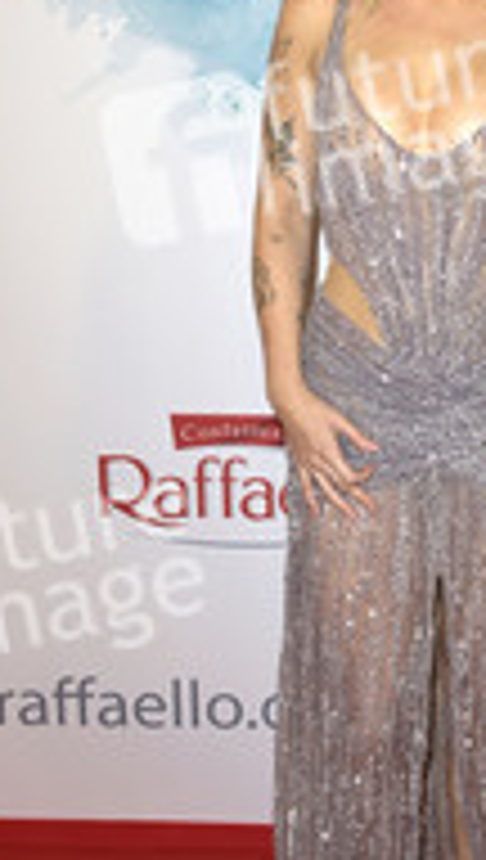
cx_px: 464
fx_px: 1597
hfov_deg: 17.0
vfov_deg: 30.1
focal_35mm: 70
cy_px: 365
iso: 640
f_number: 5.6
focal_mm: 32
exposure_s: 1/250
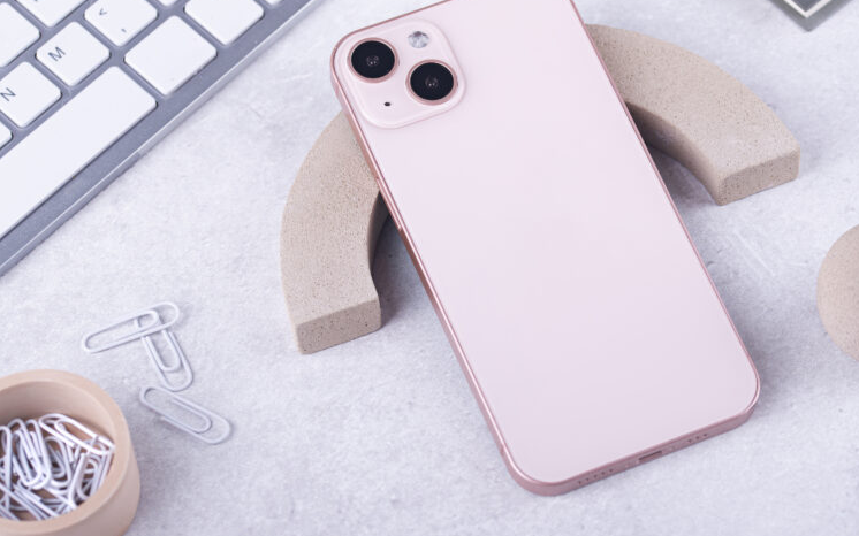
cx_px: 561
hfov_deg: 14.2
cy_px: 174
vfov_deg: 8.9
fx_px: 3441
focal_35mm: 147
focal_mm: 105
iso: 100
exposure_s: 1/100
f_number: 9
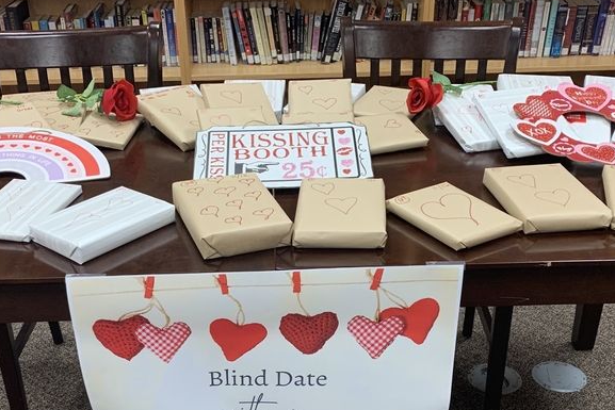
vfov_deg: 27.6
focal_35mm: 48
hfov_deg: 41.1
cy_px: 324
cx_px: 304
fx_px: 820
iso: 125
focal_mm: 4.25
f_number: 1.8
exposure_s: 1/60
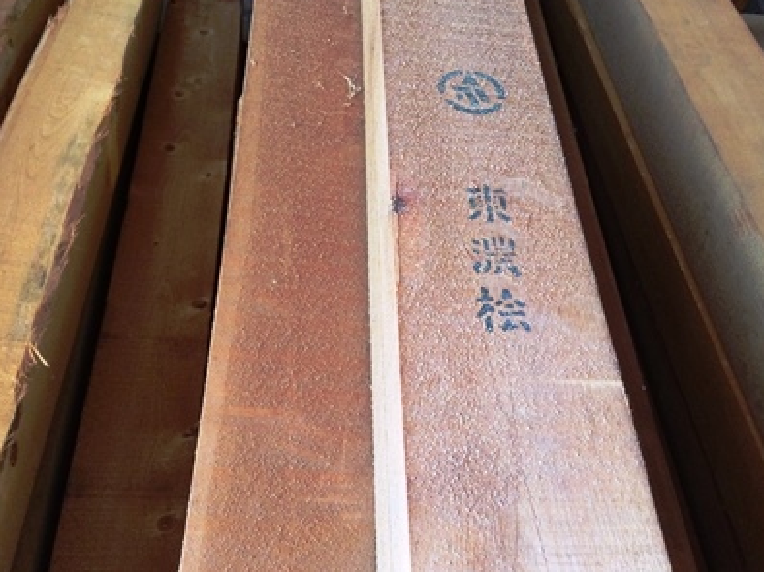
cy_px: 297
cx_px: 401
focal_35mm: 33
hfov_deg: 55.4
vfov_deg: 42.9
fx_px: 728
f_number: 2.2
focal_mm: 4.15
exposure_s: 1/30
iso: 250
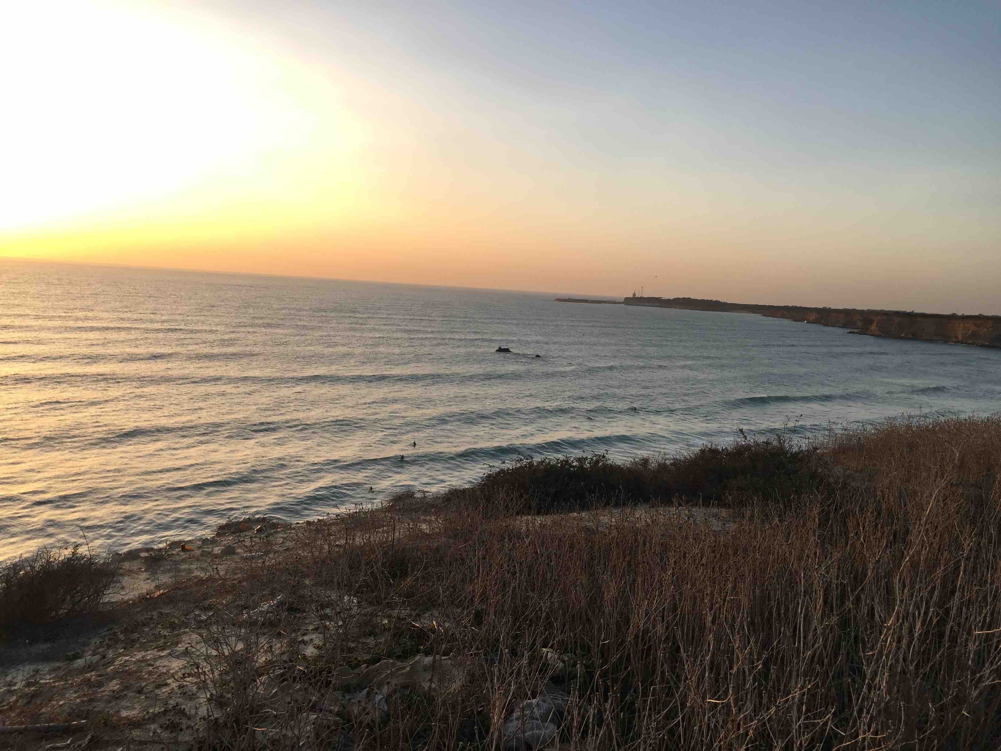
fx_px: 839
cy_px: 376
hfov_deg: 61.7
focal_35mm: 29
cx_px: 500
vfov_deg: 48.2
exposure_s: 1/416
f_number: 2.2
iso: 32
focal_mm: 4.15
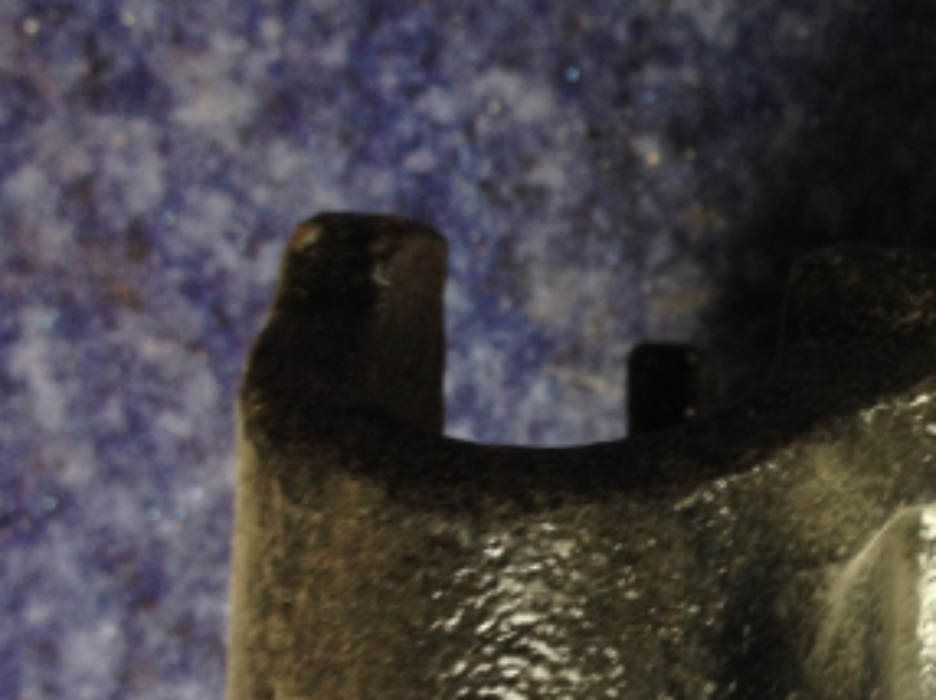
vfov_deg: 14.9
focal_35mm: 98
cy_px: 664
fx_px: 2648
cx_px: 1060
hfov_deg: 19.1
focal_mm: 4.28
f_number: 2.4
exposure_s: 1/20
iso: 80
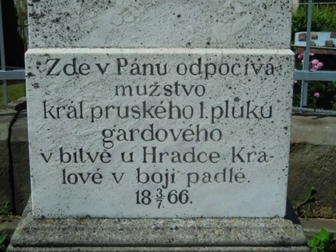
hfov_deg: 27.8
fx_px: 680
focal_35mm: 70
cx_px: 168
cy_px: 126
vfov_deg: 21.0
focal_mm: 12.5
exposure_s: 1/1600
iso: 400
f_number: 8.8
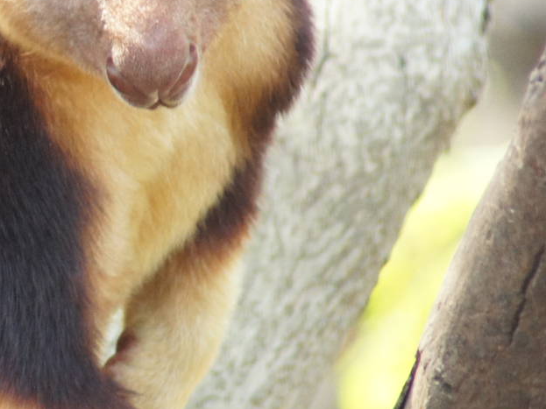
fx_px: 16354
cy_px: 117
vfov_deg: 1.4
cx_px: -127
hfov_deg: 1.9
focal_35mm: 1037
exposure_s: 1/250
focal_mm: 280
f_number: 5.6
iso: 1600
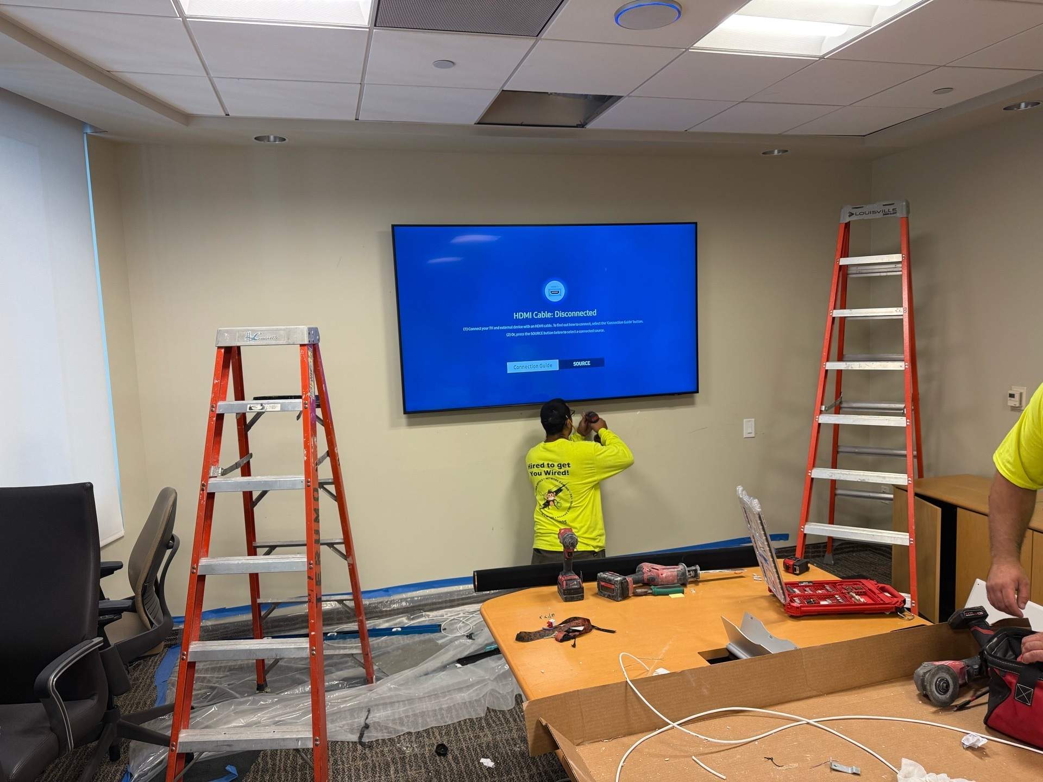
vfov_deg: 56.8
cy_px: 391
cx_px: 522
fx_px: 723
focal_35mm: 24
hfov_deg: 71.6
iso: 160
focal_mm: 6.76
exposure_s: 1/60
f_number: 1.78
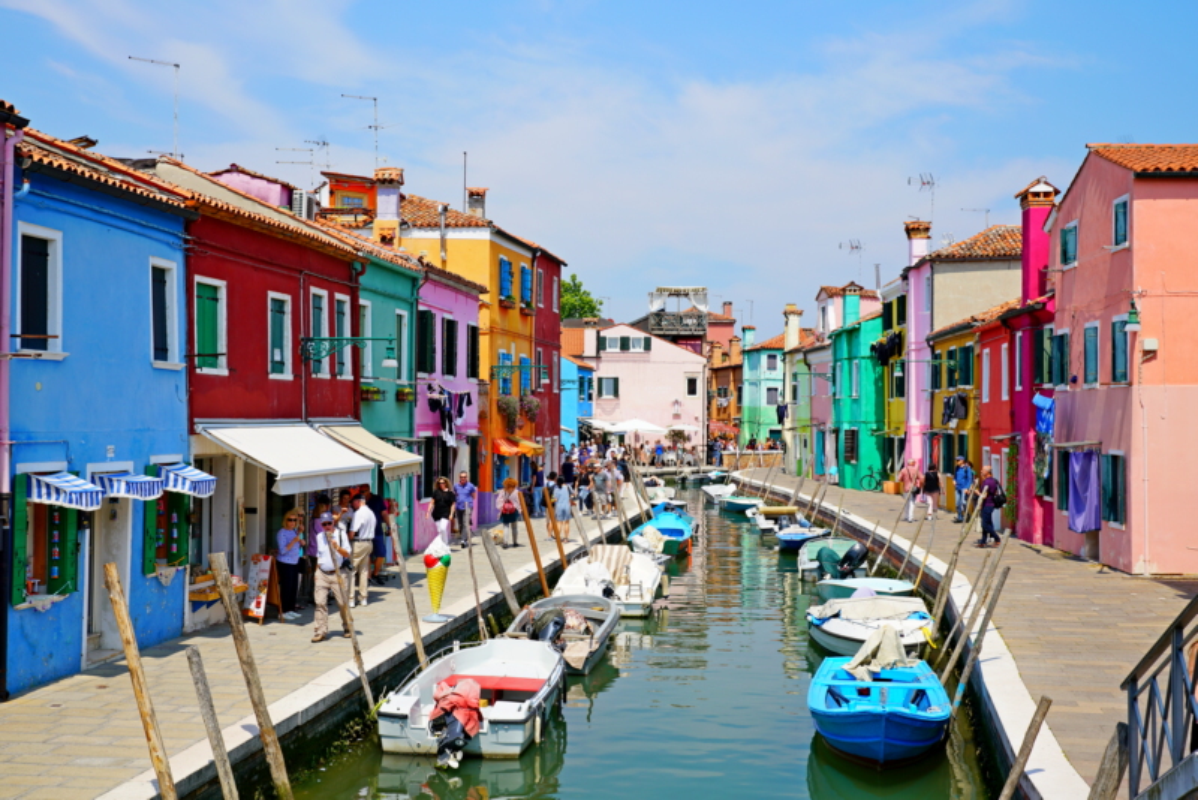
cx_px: 599
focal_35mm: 45
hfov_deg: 43.6
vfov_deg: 29.9
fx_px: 1498
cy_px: 400
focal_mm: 45
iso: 100
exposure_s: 1/160
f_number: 10
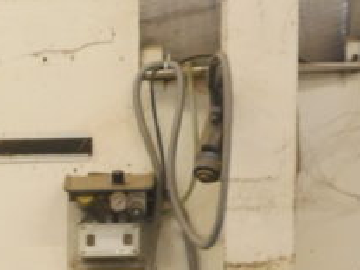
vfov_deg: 5.9
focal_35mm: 246
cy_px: 524
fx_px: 2558
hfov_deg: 7.6
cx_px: -466
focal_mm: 25
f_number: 5
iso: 1600
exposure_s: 1/60
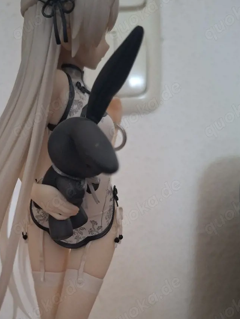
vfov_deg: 50.2
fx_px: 333
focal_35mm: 36
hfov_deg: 39.1
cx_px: 75
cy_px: 220
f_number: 1.8
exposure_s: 1/20
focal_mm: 5.54
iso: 800
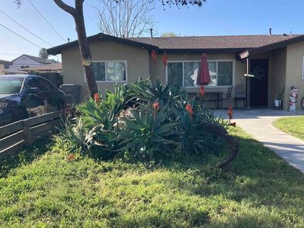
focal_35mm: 34
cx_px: 164
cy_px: 122
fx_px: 299
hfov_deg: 53.9
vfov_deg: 41.8
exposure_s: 1/1000
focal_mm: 3.99
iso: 20
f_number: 1.8
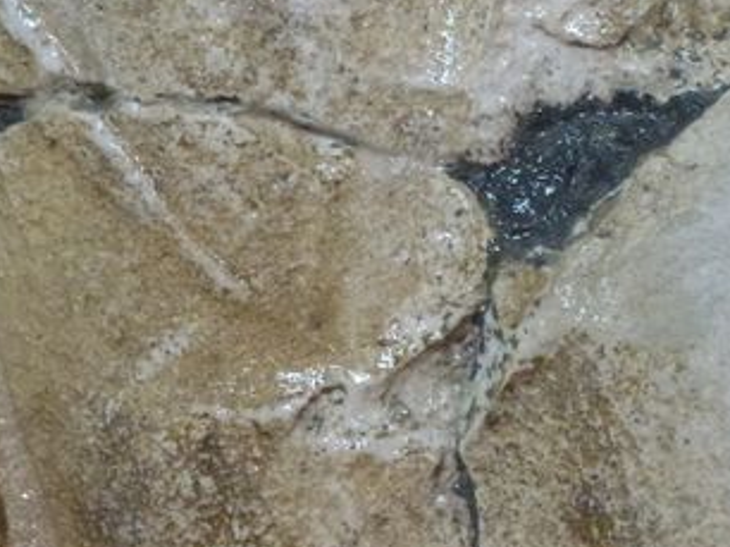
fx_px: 2592
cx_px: 713
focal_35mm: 123
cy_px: 430
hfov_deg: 15.8
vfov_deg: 12.0
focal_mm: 8.7
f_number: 4.1
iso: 400
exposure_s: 1/30
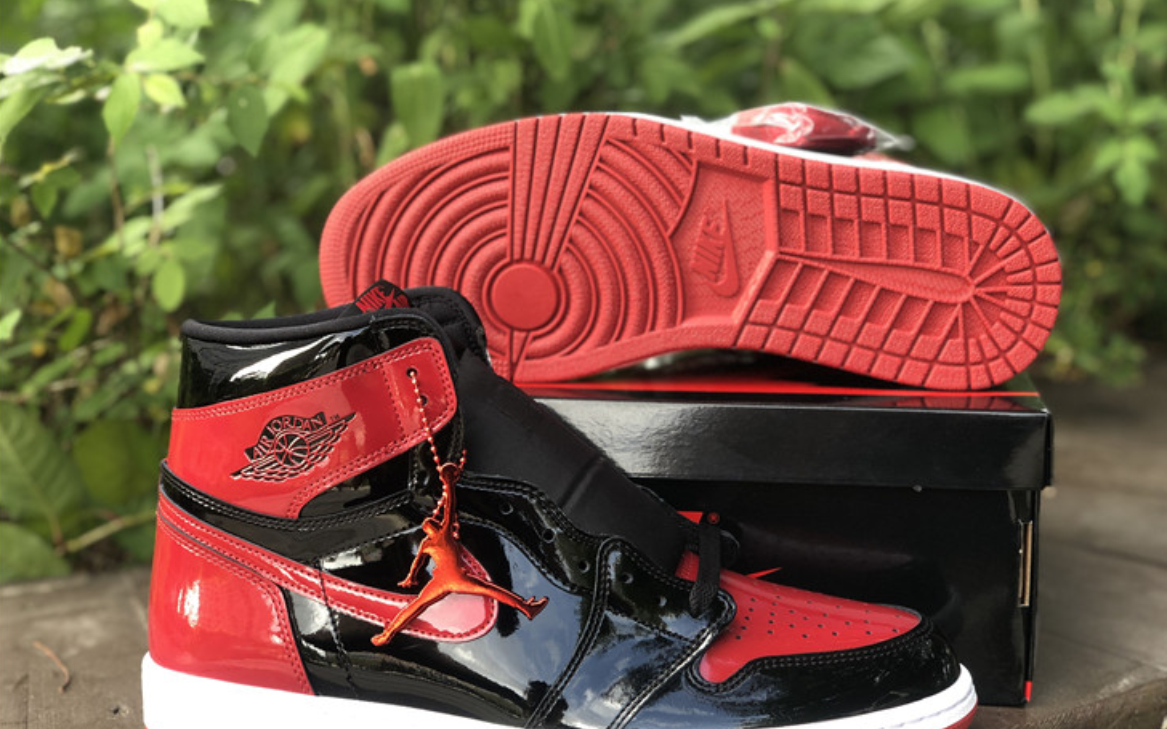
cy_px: 409
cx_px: 590
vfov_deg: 23.1
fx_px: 1781
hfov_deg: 36.3
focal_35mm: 56
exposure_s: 1/60
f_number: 2.4
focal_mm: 6
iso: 32
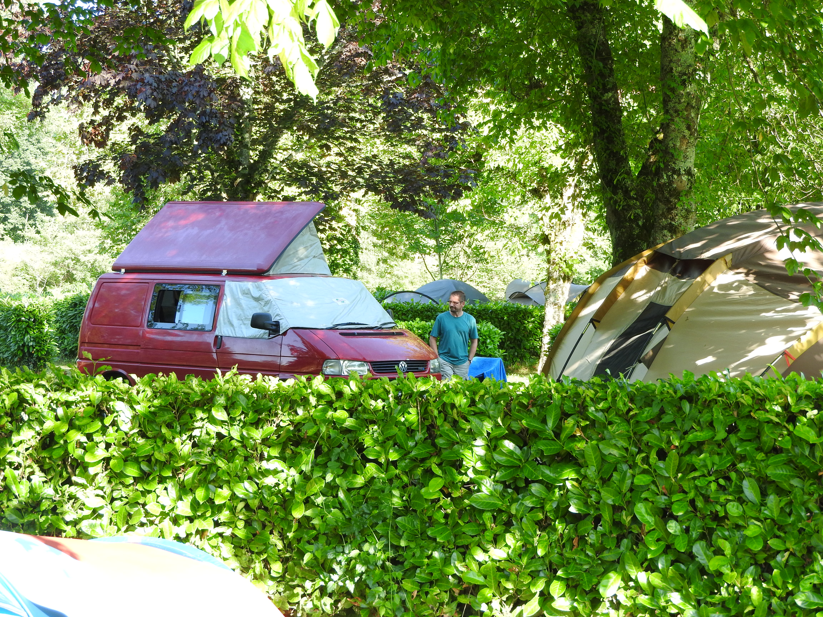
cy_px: 308
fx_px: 2734
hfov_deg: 17.1
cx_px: 412
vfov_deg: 12.9
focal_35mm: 115
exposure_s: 1/60
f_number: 5
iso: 125
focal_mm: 20.6
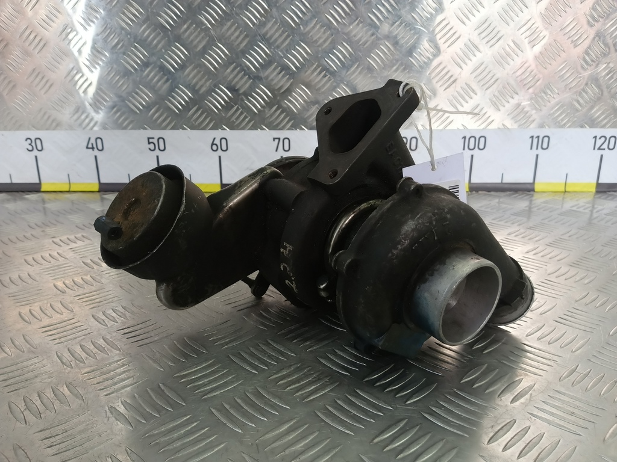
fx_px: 481
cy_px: 231
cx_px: 308
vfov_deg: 51.4
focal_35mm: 27
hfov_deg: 65.3
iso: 136
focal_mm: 4.11
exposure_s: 1/100
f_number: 1.6
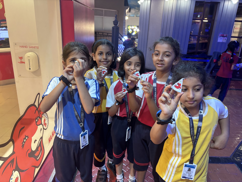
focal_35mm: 26
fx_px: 182
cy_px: 91
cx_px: 121
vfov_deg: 53.1
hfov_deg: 67.3
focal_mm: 5.96
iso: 320
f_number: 1.6
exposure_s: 1/50
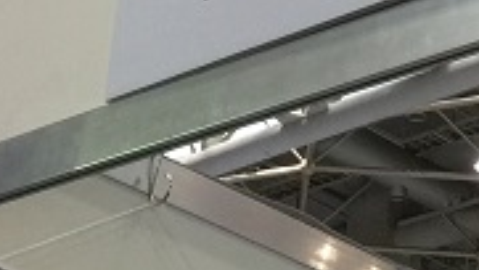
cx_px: 278
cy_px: -437
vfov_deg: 7.9
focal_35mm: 140
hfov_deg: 15.3
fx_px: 1779
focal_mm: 4.15
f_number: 2.2
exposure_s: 1/30
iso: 50
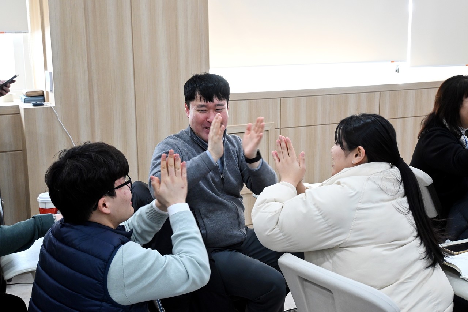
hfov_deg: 41.7
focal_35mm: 47
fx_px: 614
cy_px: 156
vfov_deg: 28.5
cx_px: 234
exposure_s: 1/125
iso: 1800
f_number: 5
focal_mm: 31.5
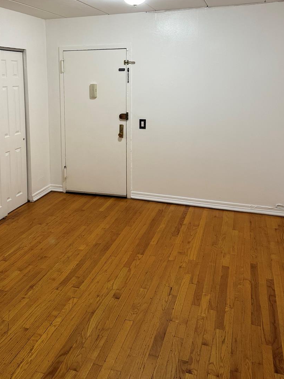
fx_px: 372
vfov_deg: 52.7
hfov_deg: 41.3
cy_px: 120
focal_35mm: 34
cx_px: 99
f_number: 1.78
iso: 200
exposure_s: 1/60
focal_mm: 6.76
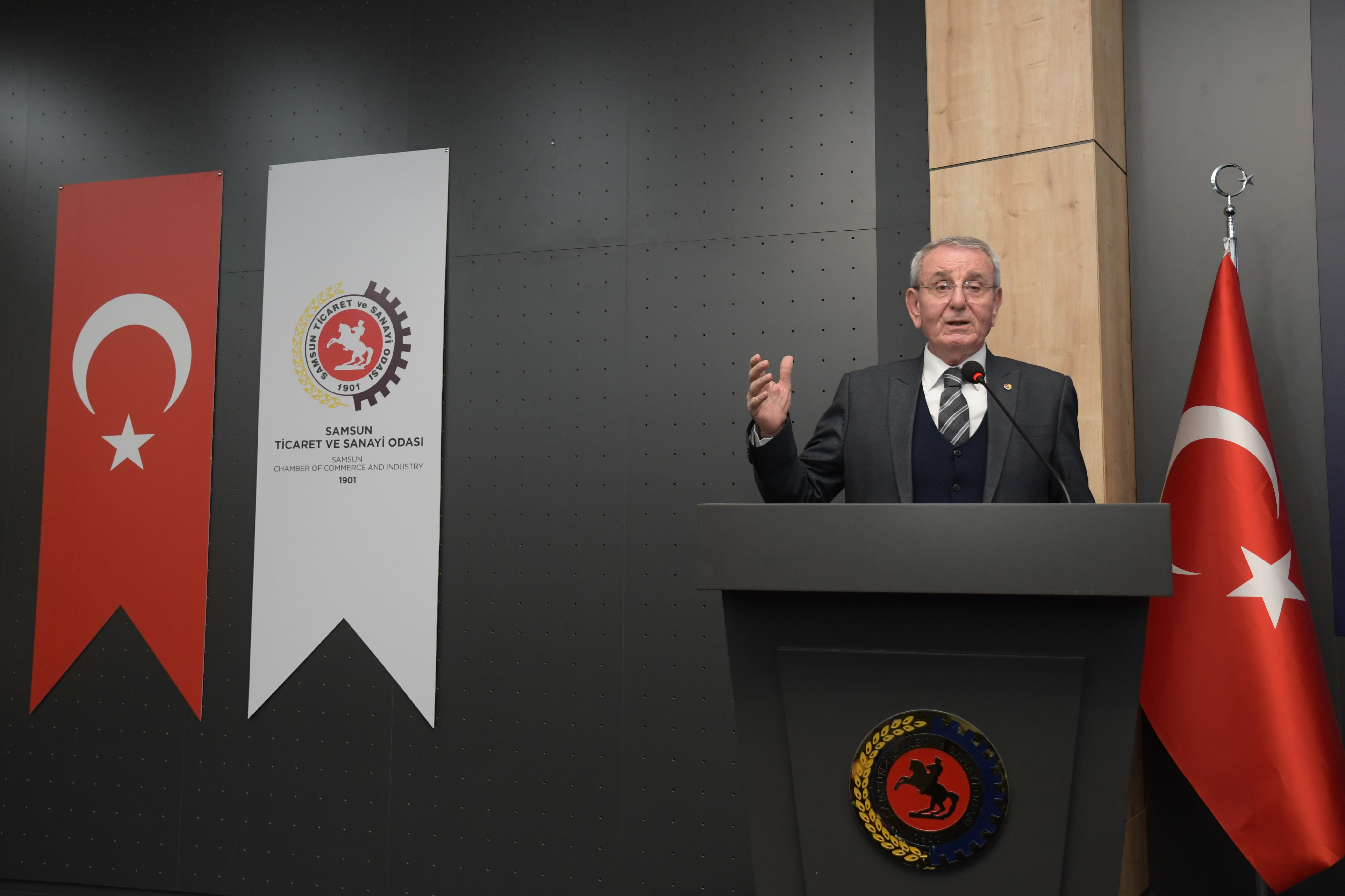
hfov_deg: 57.2
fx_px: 1233
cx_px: 672
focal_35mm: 33
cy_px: 448
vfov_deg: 40.0
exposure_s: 1/200
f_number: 4
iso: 1600
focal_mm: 22
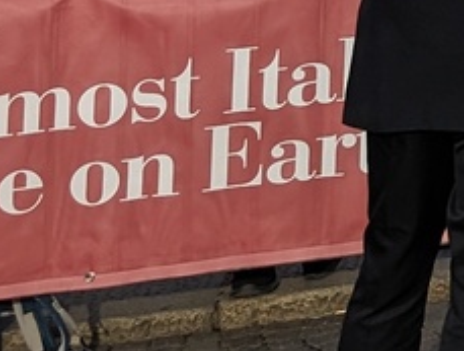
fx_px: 2110
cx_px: 1459
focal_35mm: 157
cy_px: -642
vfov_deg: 8.3
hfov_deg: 9.4
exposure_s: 1/586
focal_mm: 6.9
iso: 19
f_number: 1.68
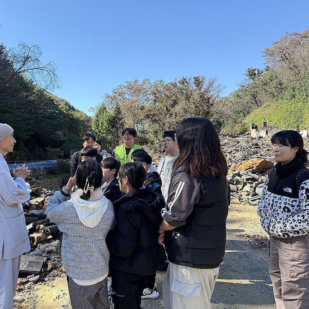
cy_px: 153
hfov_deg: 54.7
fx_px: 293
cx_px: 109
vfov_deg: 55.6
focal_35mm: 29
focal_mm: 6.76
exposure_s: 1/1493
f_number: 1.78
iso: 100
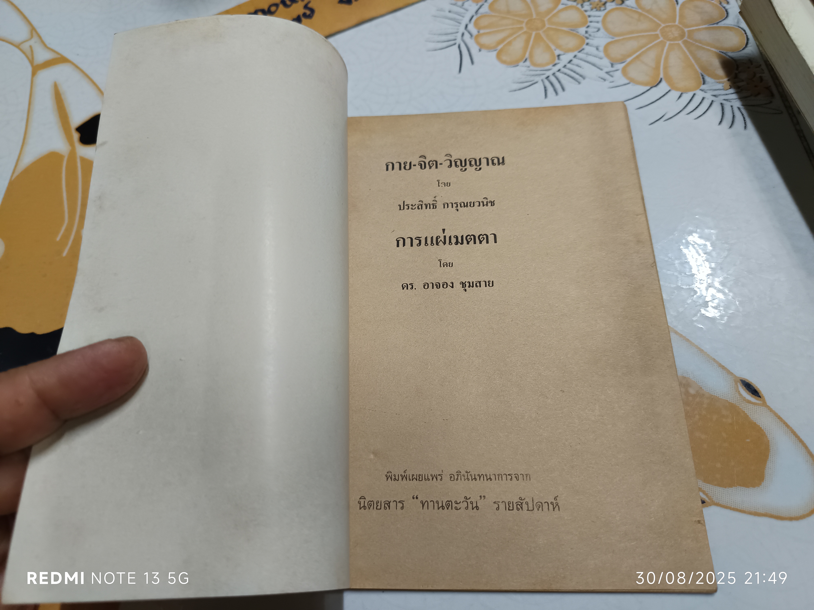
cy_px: 305
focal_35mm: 24
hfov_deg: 71.6
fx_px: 564
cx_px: 407
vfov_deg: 56.8
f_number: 1.7
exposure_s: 1/33.3
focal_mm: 5.31
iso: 874
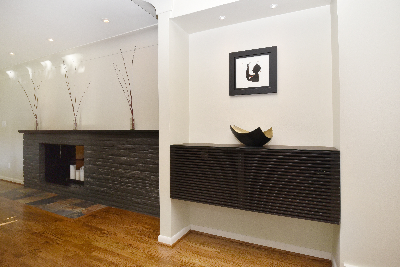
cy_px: 134
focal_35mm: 17
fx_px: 189
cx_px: 200
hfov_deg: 93.3
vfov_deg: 70.5
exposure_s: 1/60
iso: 800
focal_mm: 17
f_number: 13
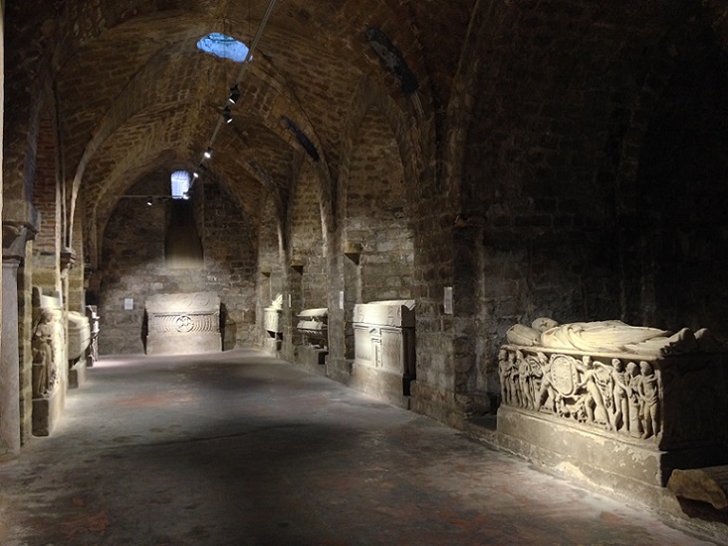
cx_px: 364
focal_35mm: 33
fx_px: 694
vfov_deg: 42.9
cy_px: 273
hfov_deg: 55.4
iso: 320
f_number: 2.4
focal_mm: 4.12
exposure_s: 1/20
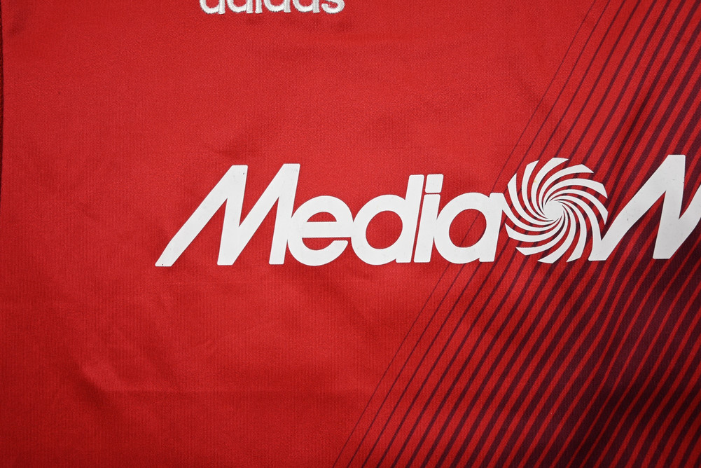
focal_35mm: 31
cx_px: 350
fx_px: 604
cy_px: 234
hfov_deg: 60.3
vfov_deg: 42.4
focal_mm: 31
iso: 200
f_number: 4.8
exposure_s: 1/125
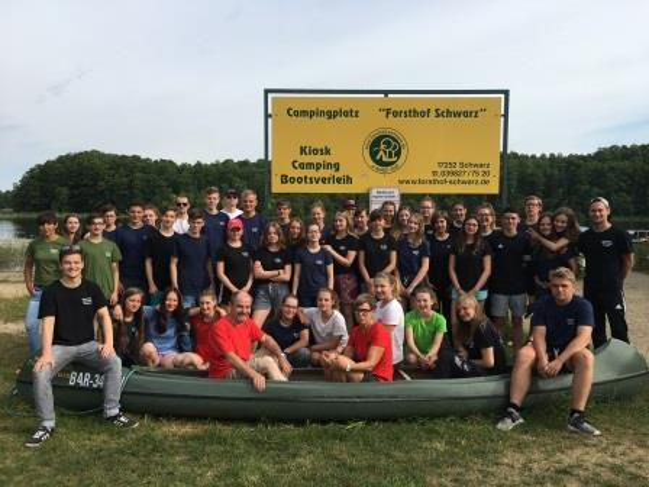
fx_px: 544
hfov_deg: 61.7
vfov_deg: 48.2
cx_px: 324
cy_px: 244
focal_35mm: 29
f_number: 2.2
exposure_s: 1/1374
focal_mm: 4.15
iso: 25
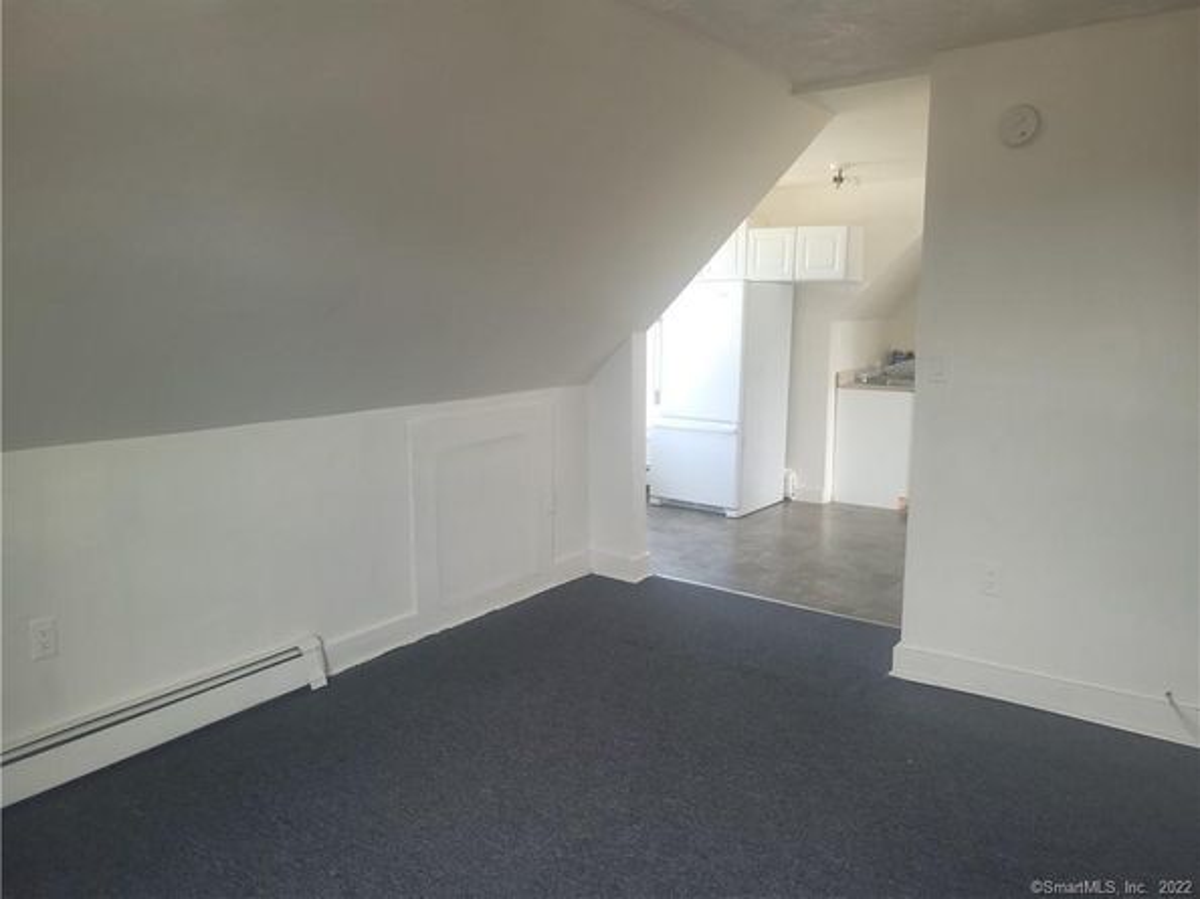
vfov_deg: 53.0
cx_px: 600
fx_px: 901
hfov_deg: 67.3
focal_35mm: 26
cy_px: 450
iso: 80
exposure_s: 1/60
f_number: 1.8
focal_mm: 5.4
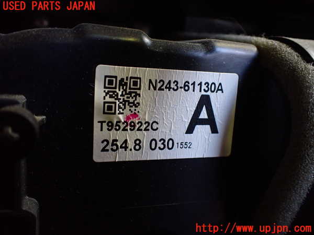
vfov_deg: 46.8
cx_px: 157
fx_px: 272
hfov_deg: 60.0
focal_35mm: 30
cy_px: 118
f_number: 2.3
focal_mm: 5.4
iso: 500
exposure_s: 1/125
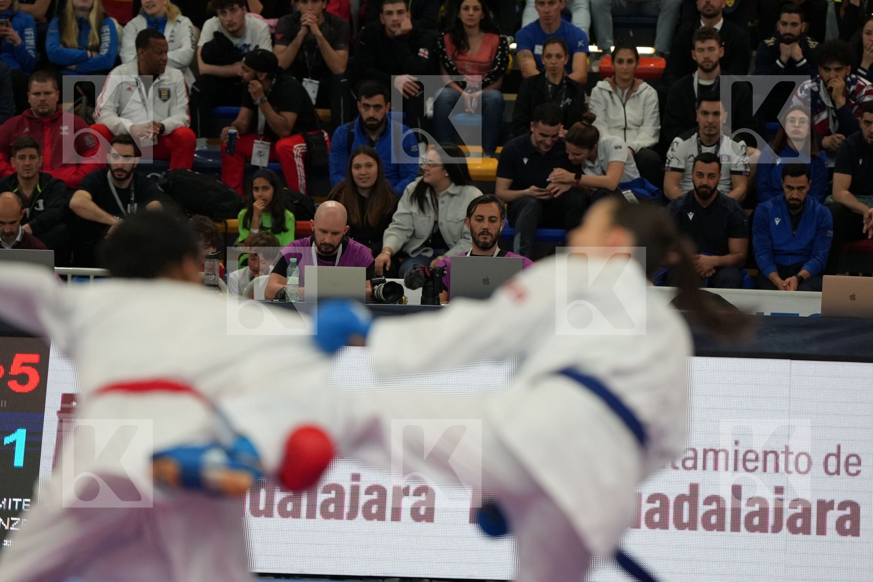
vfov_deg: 6.3
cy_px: 291
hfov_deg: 9.5
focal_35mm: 217
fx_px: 5262
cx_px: 436
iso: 1600
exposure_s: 1/1000
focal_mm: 145
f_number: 2.8
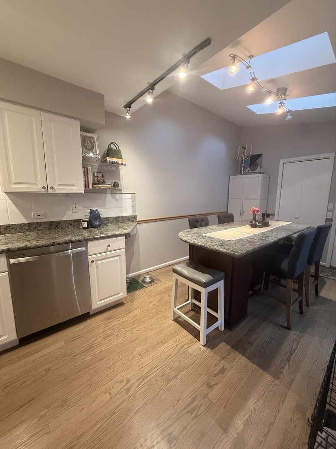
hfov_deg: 85.7
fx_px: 181
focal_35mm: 14
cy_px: 224
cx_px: 168
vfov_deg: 102.1
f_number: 2.2
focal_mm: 2.22
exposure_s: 1/60
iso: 400
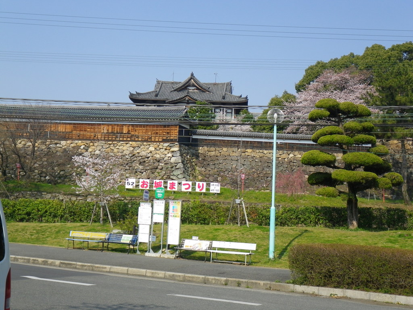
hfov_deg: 37.5
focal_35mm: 51
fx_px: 608
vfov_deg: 28.6
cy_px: 155
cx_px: 206
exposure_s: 1/320
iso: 80
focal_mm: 9.1
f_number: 5.3
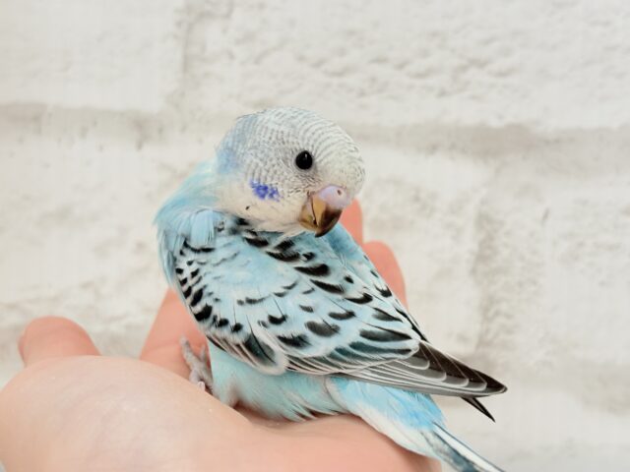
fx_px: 946
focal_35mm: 52
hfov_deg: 36.8
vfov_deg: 28.0
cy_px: 236
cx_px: 315
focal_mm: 5.96
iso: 100
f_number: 1.6
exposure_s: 1/100
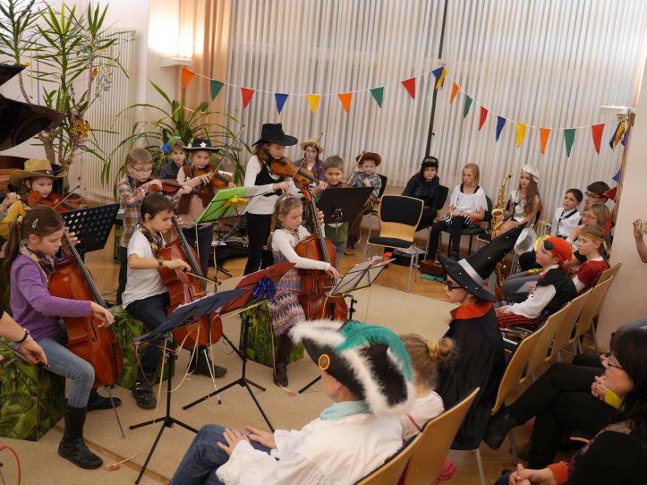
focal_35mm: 40
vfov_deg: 35.9
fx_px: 748
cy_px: 242
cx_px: 324
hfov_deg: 46.8
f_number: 2.8
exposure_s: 1/60
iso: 640
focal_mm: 20
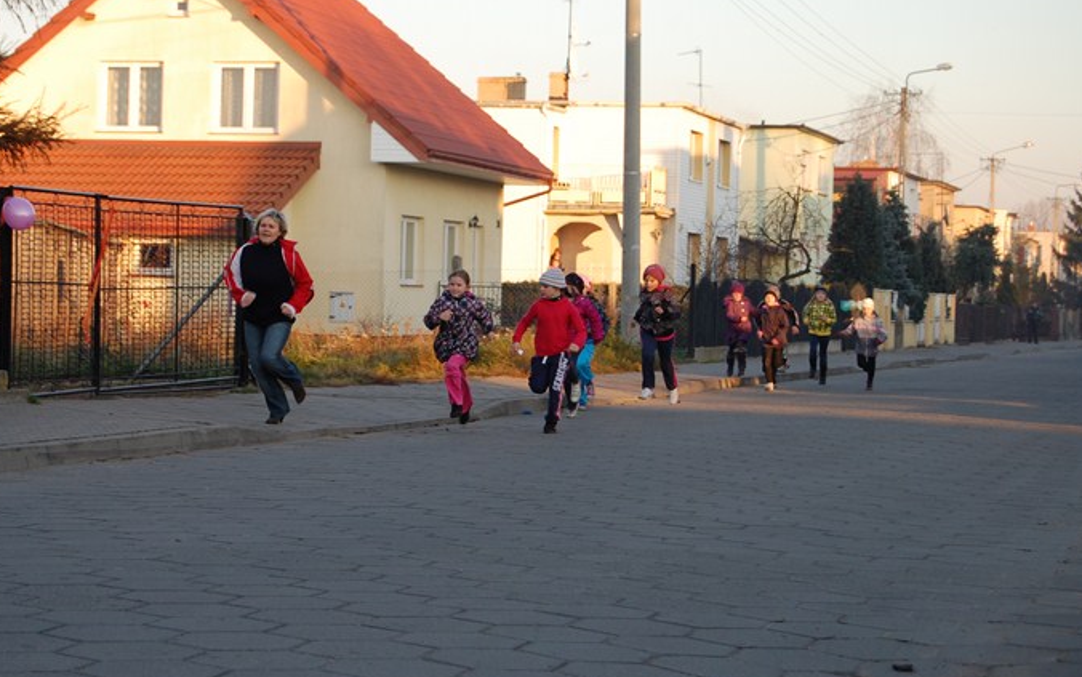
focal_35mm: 94
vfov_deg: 13.9
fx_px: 2773
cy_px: 333
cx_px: 463
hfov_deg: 22.1
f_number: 5.6
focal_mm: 52
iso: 200
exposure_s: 1/125
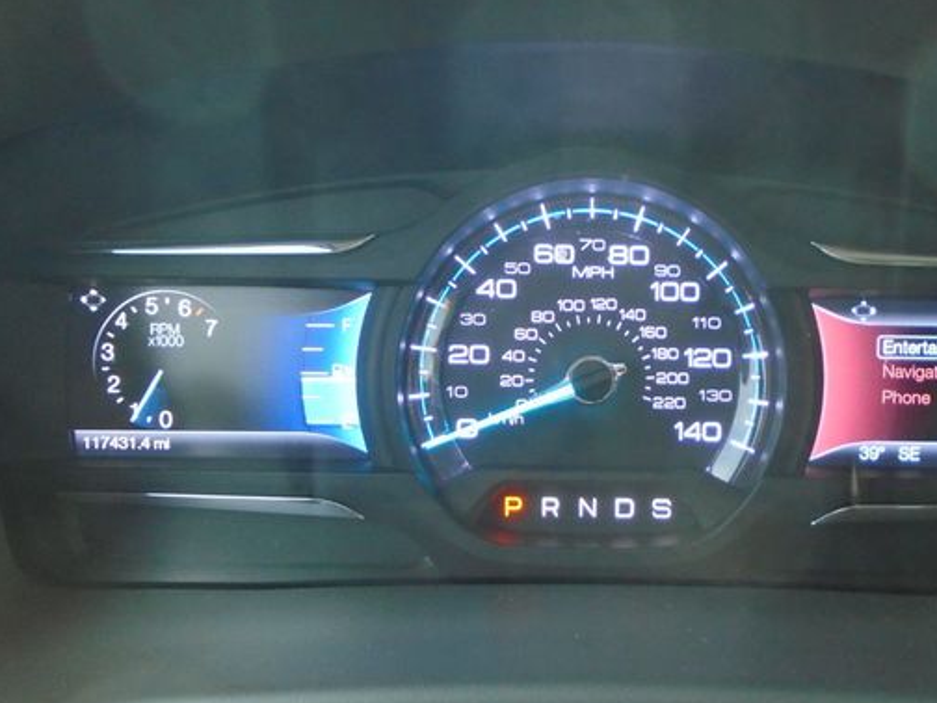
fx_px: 893
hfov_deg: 54.7
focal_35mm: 33
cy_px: 376
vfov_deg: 42.9
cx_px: 587
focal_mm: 4.6
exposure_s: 1/15
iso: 400
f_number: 3.2
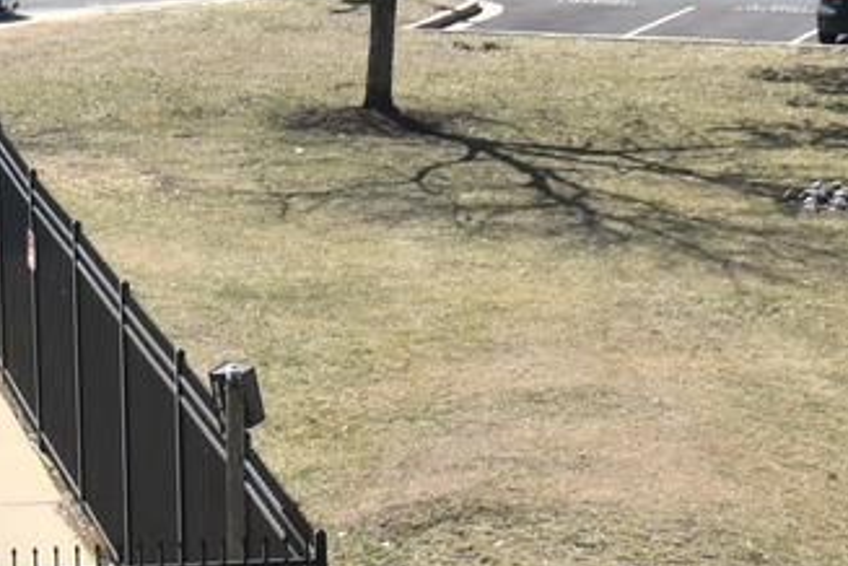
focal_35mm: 188
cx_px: -88
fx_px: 4428
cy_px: 331
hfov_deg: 10.8
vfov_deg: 7.3
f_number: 9
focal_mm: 20
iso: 100
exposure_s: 1/320
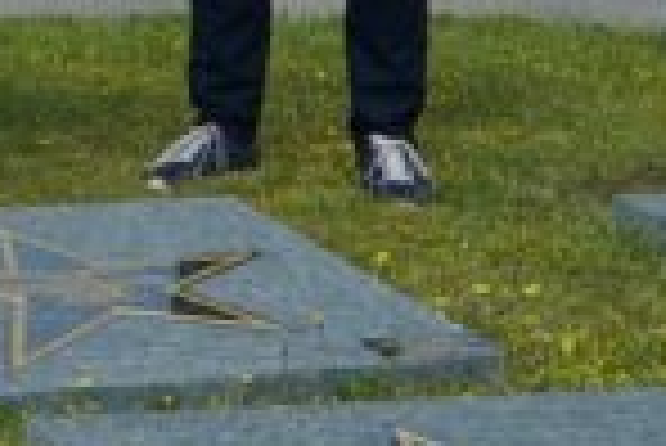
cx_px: -133
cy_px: -243
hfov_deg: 11.8
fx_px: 3148
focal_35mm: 170
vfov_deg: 7.9
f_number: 5.6
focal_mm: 27
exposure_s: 1/500
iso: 100
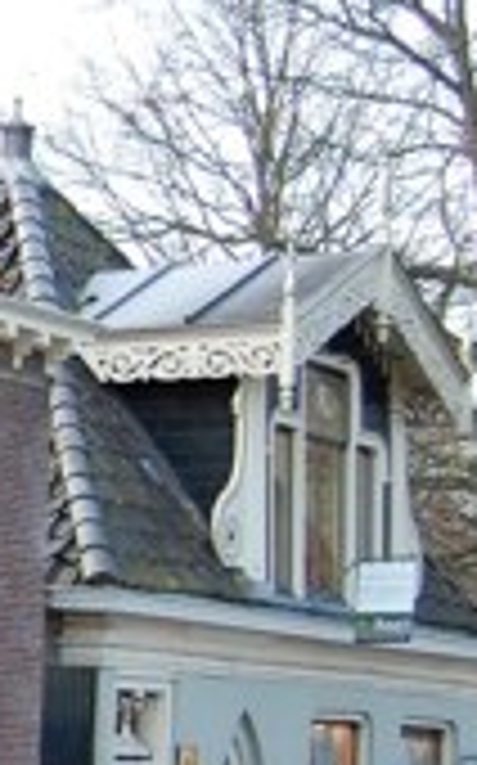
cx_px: -706
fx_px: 3000
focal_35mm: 144
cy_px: 551
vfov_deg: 14.5
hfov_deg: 8.3
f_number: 3.8
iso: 400
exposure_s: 1/125
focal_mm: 20
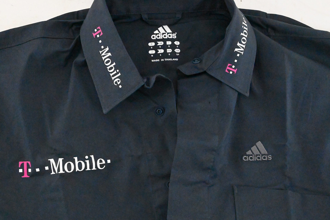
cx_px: 165
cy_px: 110
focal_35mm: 70
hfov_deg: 28.9
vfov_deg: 19.4
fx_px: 641
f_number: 20
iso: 51200
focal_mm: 70
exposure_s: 1/640
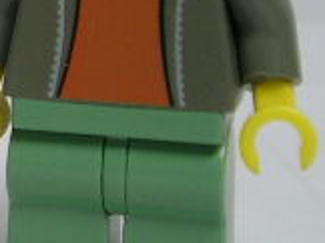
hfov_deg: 9.9
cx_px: -265
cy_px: -46
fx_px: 1781
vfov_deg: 7.7
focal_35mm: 190
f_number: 3.1
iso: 50
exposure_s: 1/51.2
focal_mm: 7.3
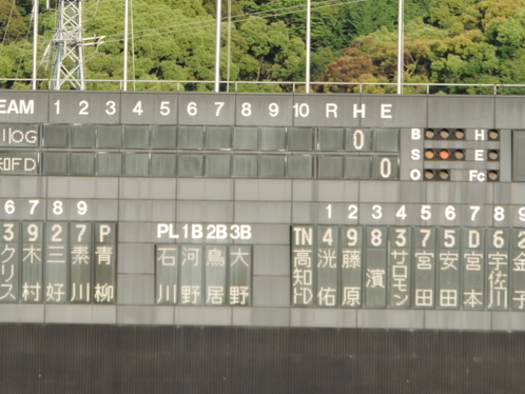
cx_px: 206
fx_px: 4871
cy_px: 109
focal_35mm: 321
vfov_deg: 4.6
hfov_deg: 6.2
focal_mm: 35.6
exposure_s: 1/200
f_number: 4.6
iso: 80
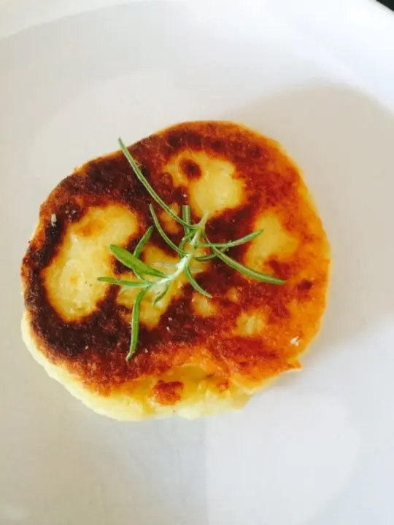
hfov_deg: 48.2
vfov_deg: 61.7
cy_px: 262
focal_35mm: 29
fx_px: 440
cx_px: 197
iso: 320
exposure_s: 1/15
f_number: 2.2
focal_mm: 4.15
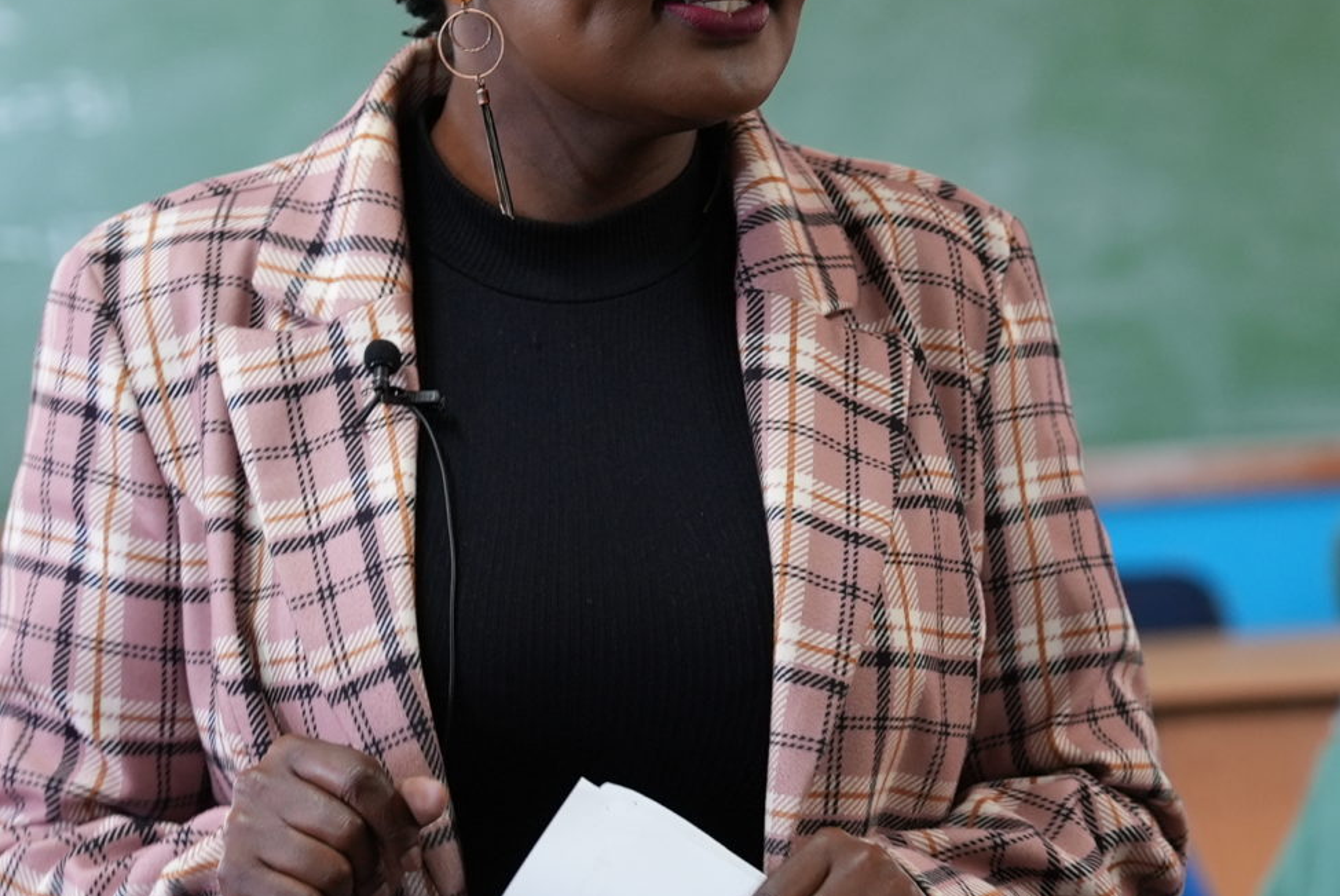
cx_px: 1055
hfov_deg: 11.1
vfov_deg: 7.5
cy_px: 495
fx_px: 6854
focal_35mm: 184
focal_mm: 70
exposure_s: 1/80
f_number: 2.8
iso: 800
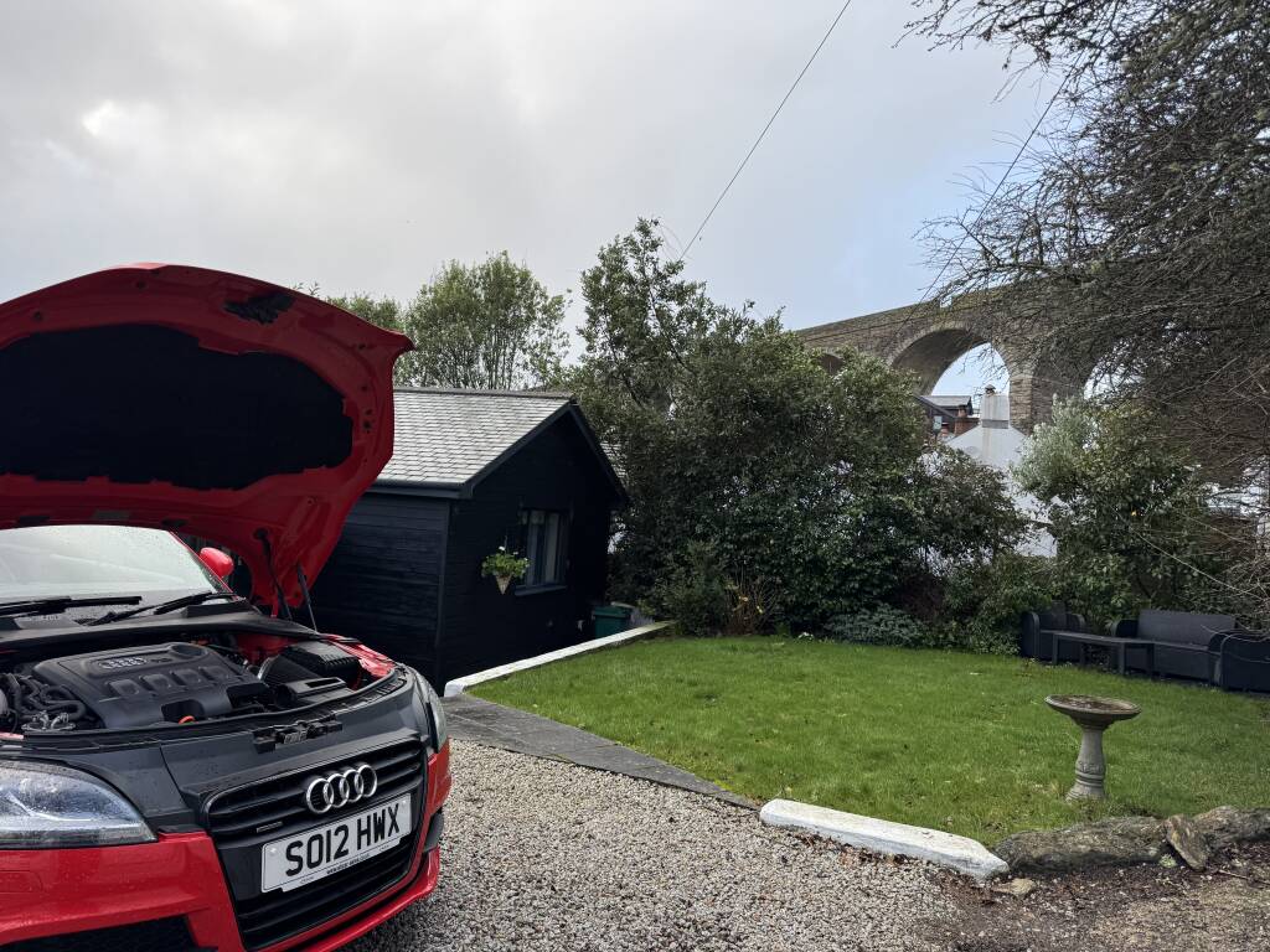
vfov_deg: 56.8
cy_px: 476
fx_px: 881
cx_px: 635
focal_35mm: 24
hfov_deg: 71.6
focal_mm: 6.76
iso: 80
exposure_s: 1/514
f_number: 1.78
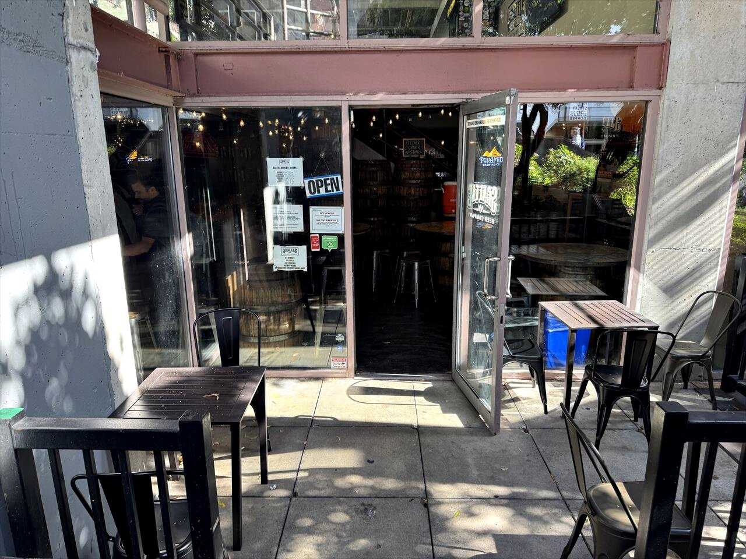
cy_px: 280
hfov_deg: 71.6
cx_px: 373
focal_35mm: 24
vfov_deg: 56.8
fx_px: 517
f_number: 1.8
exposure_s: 1/120
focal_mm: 6.8
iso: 64
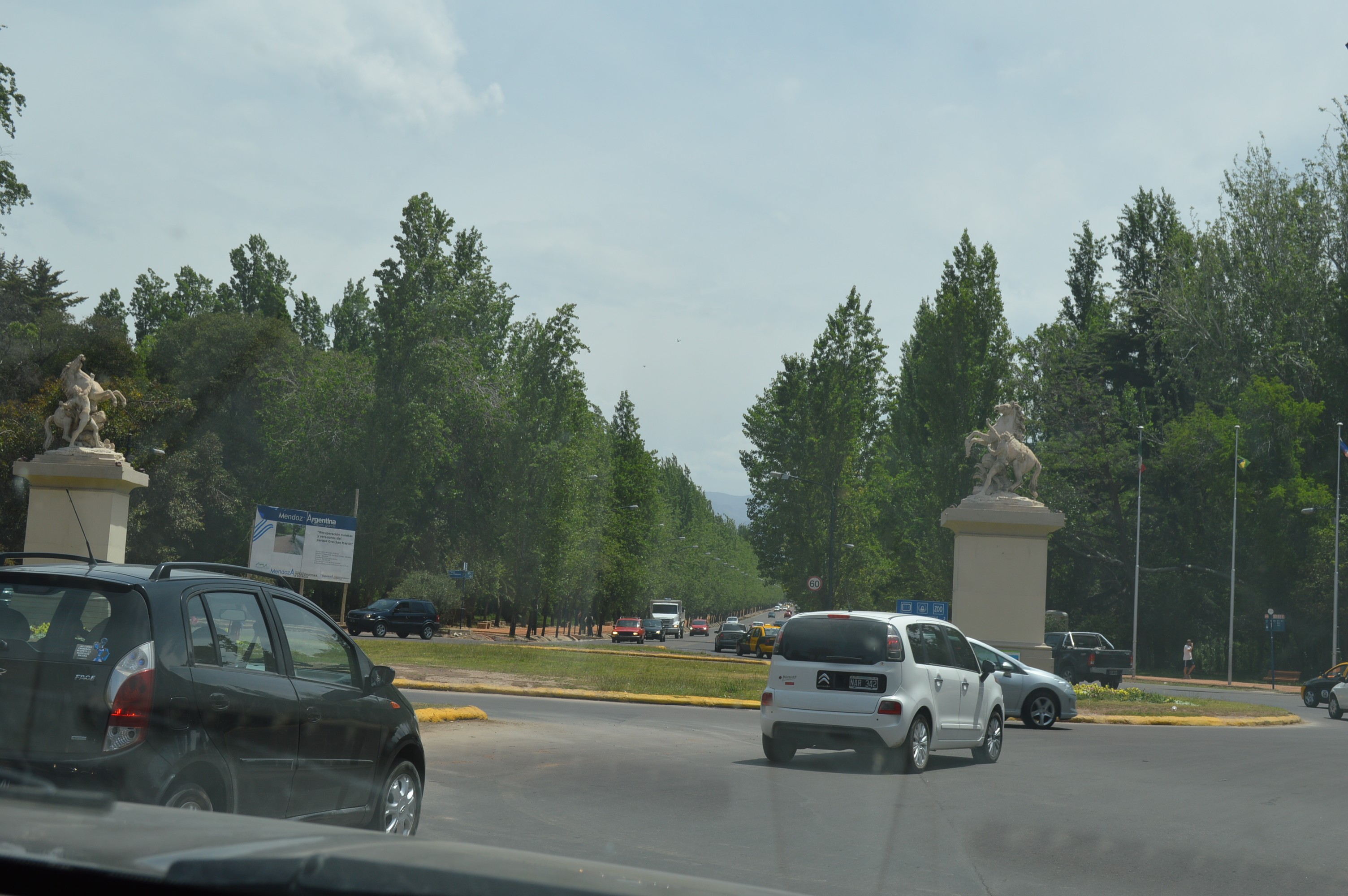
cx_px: 674
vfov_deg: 26.4
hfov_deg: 38.9
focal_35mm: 51
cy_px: 448
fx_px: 1908
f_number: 8
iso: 100
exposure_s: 1/250
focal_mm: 34
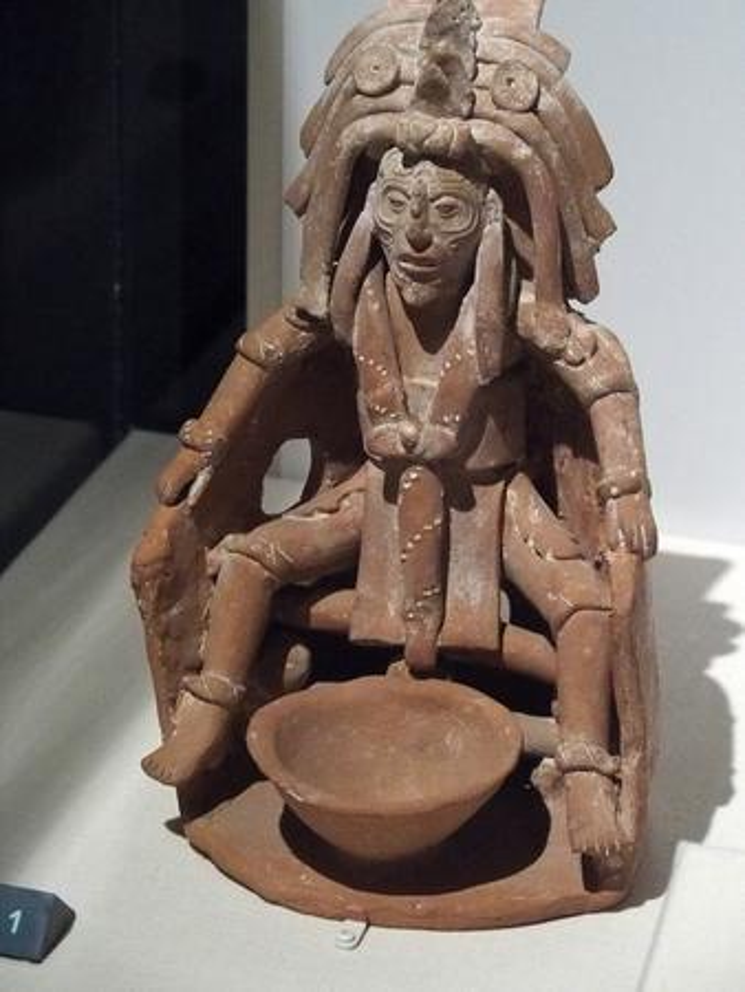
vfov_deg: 15.9
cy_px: 496
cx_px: 372
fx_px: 3555
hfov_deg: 12.0
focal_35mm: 124
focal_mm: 26.2
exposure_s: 1/30
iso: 1600
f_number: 2.8
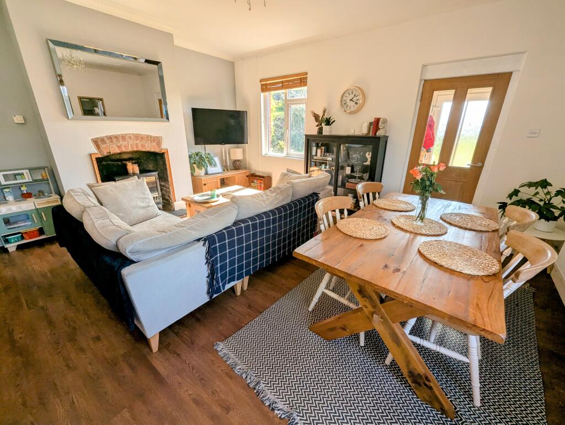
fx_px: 212
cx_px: 282
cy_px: 212
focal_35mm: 13
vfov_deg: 90.1
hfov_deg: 106.1
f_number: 2.2
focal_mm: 1.95
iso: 56
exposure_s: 1/154
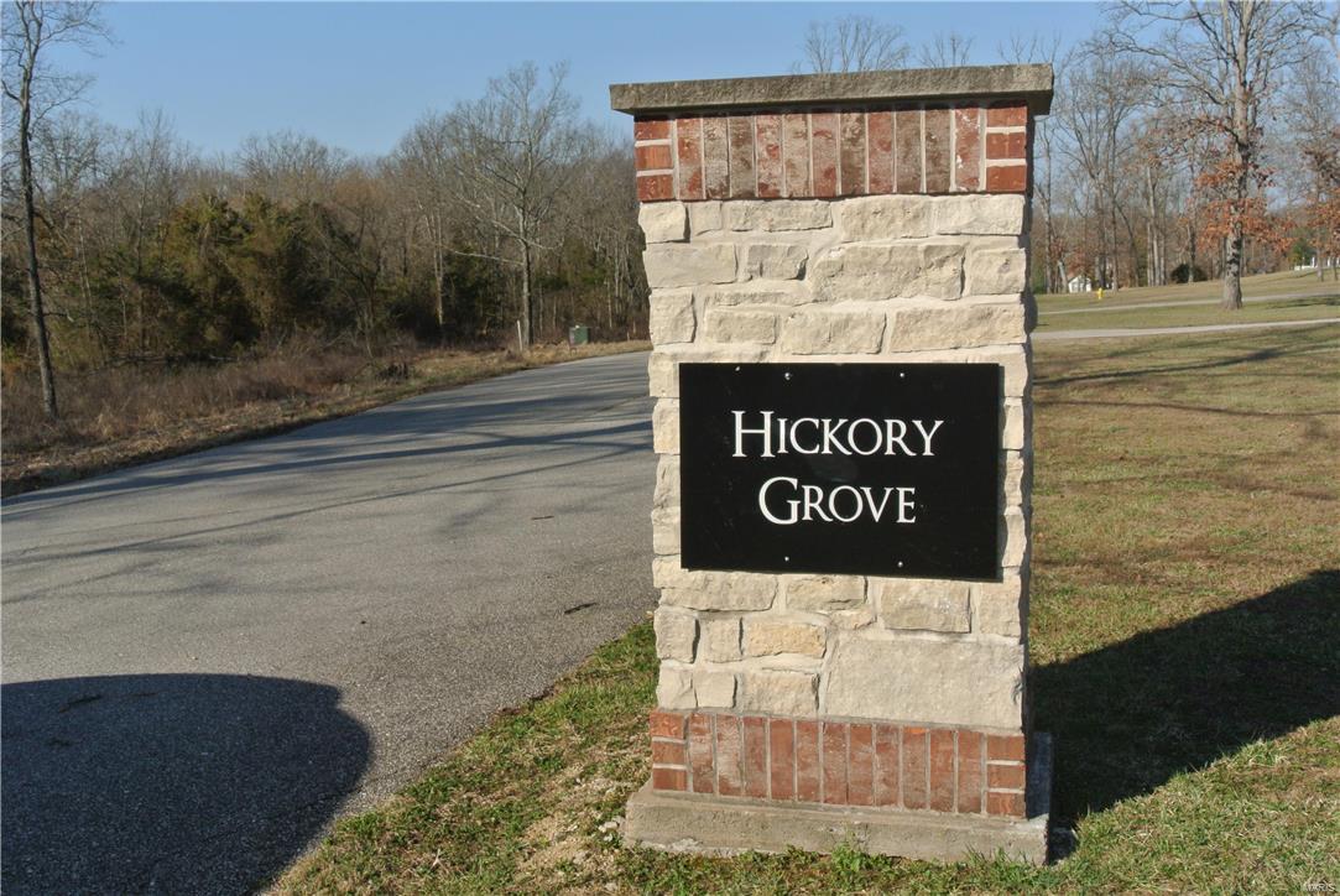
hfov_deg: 49.5
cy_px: 448
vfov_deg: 34.3
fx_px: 1453
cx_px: 670
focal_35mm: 39
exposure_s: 1/250
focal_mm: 14.5
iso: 160
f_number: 4
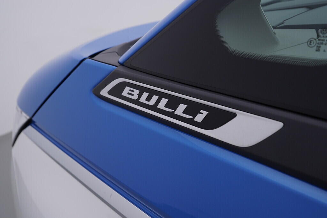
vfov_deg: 36.9
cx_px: 164
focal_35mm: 36
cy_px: 109
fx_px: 327
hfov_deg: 53.1
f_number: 4.5
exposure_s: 1/100
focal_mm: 24
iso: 125
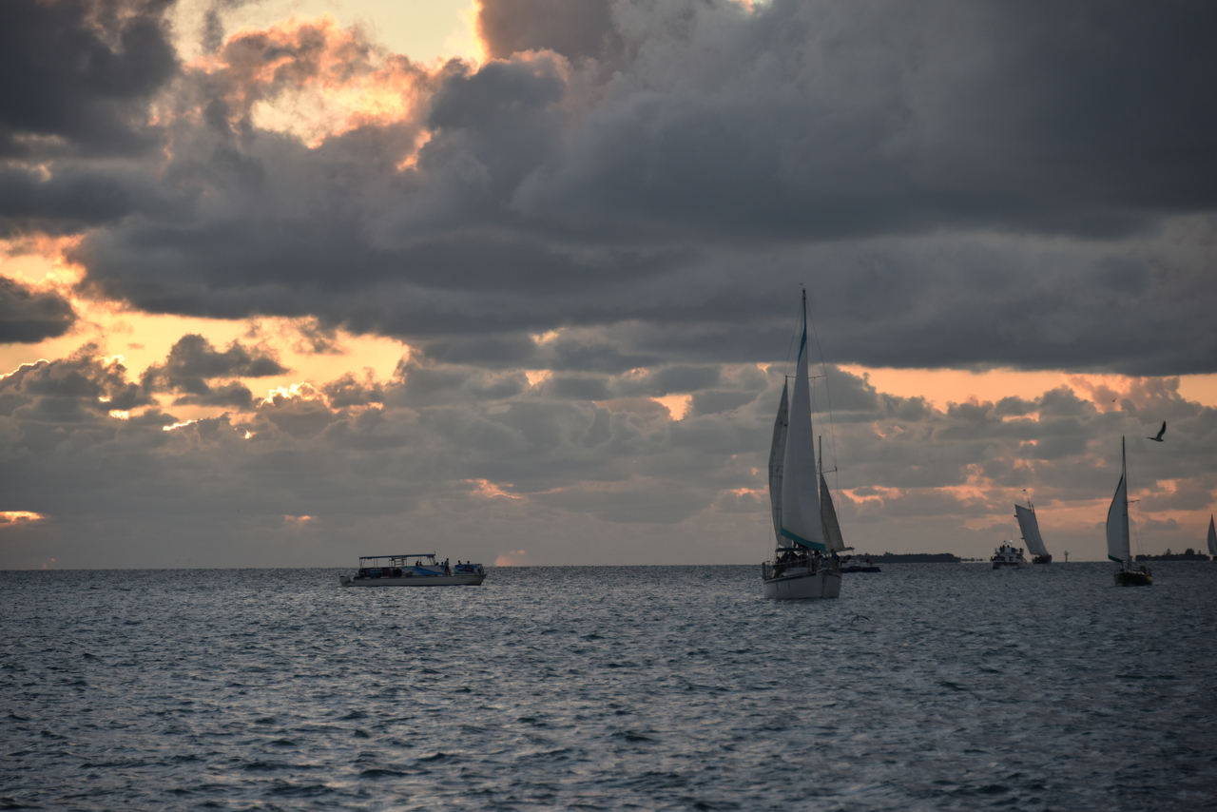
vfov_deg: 8.1
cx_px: 608
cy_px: 406
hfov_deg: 12.1
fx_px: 5748
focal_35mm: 170
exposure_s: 1/400
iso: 320
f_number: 5.6
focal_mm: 170
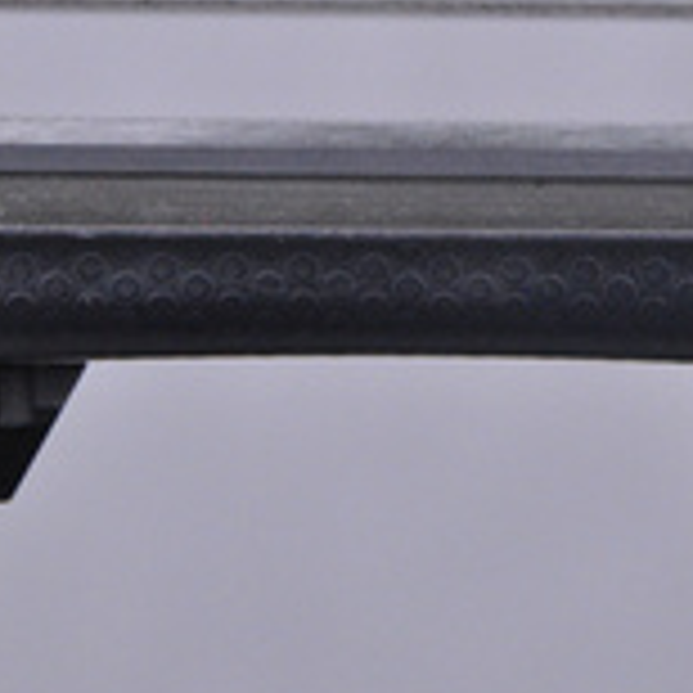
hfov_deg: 4.5
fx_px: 8861
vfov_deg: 4.5
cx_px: 450
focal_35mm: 391
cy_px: 56
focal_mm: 105
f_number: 9.5
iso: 3200
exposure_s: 1/125
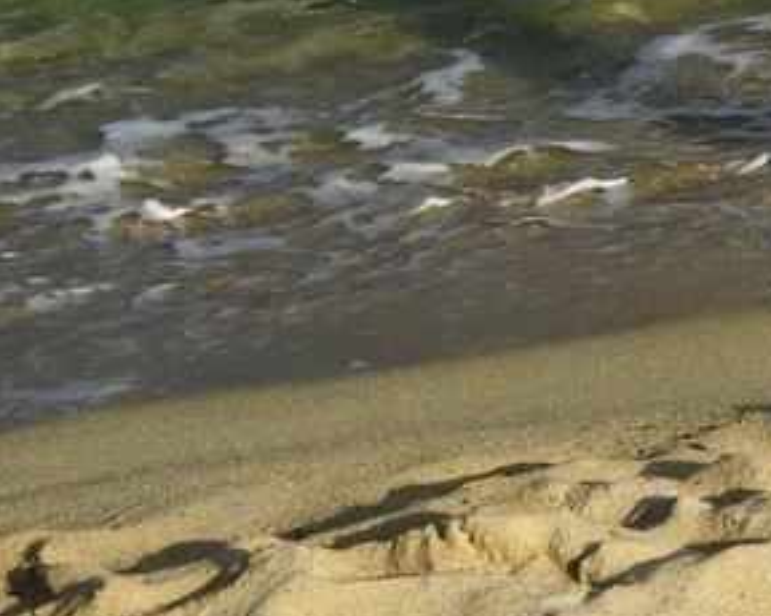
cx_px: 2134
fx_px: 3808
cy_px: -769
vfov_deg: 8.6
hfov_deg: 9.6
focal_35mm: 167
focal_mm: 32
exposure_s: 1/200
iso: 200
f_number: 13
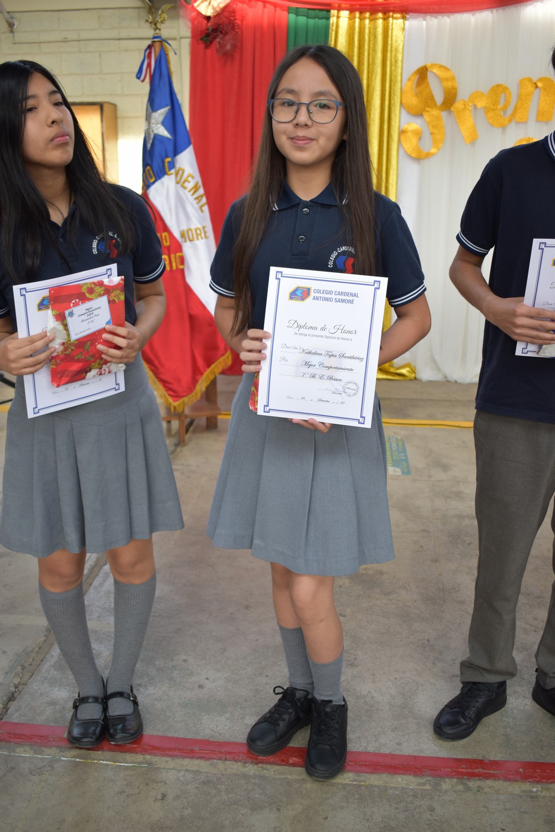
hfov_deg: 38.4
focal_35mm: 34
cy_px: 416
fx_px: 798
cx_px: 278
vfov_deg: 55.1
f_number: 3.8
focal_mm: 23
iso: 200
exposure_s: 1/250
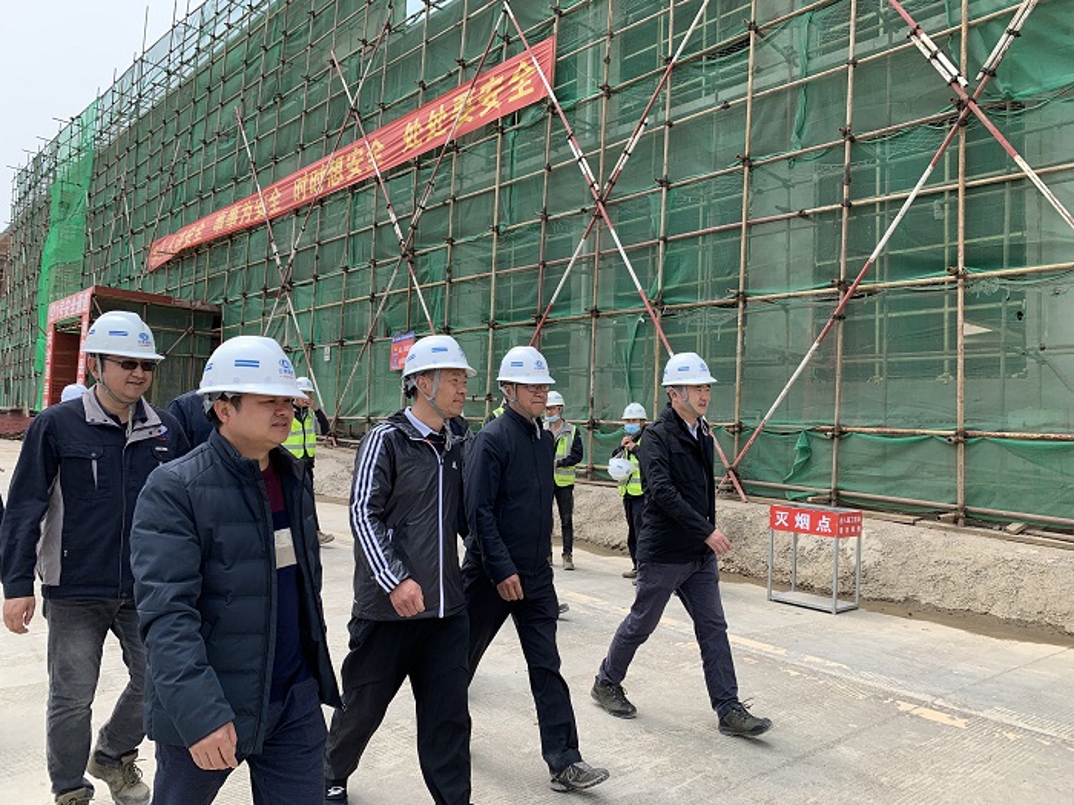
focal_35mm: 26
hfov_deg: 67.3
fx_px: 807
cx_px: 537
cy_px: 402
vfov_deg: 53.1
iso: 25
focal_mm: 4.25
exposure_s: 1/1100
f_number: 1.8
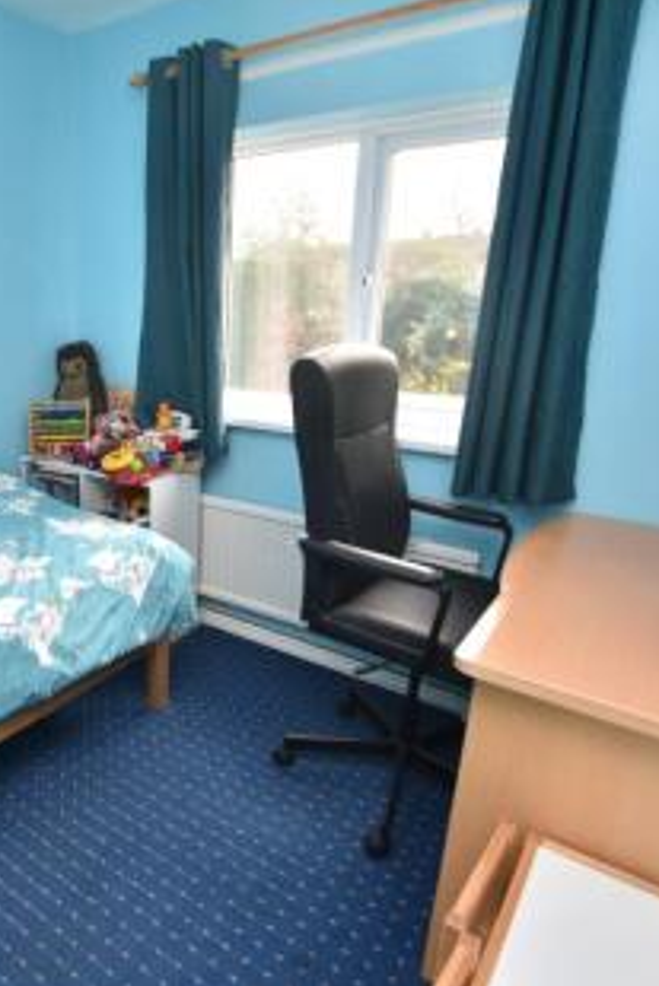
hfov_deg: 51.4
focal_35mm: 23
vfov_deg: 76.1
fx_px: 631
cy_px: 488
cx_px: 124
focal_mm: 10
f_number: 3.5
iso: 100
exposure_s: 1/40
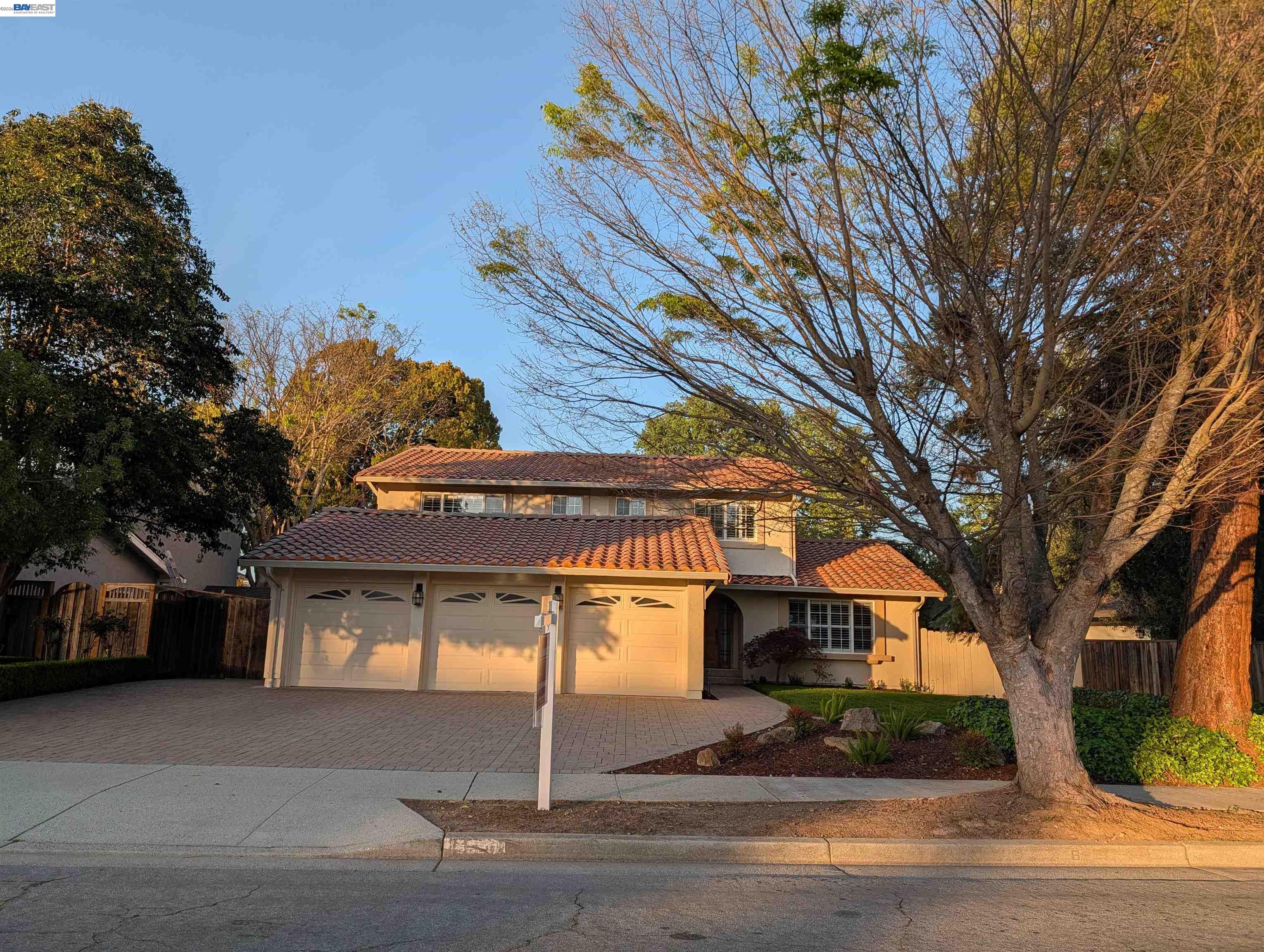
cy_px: 476
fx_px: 878
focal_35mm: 24
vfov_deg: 56.9
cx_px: 632
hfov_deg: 71.5
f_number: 1.68
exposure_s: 1/822
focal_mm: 6.9
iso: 24
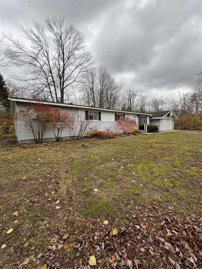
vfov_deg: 102.1
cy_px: 134
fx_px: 109
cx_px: 101
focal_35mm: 14
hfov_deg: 85.7
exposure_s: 1/184
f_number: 2.2
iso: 40
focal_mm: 2.22
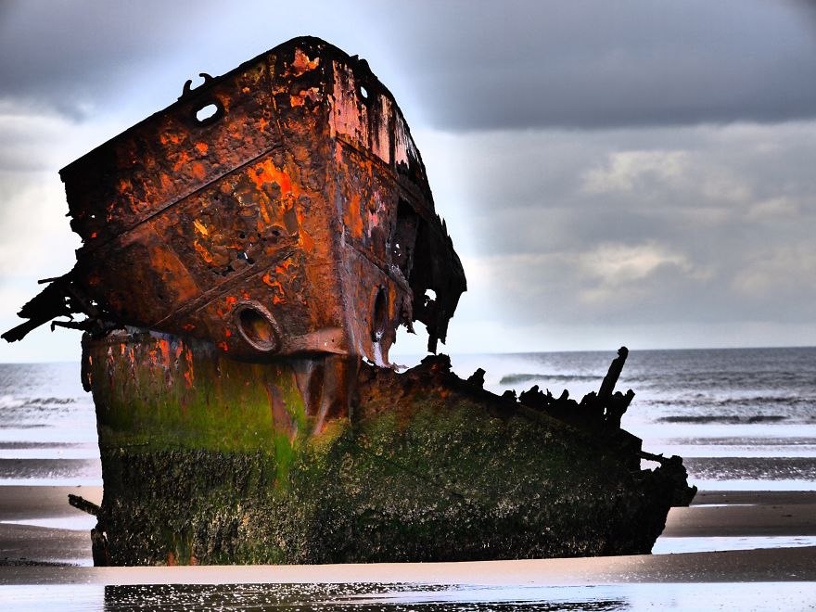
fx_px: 7968
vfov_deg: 4.4
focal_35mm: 338
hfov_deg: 5.9
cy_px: 306
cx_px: 408
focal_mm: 169
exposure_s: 1/320
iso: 200
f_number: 5.6
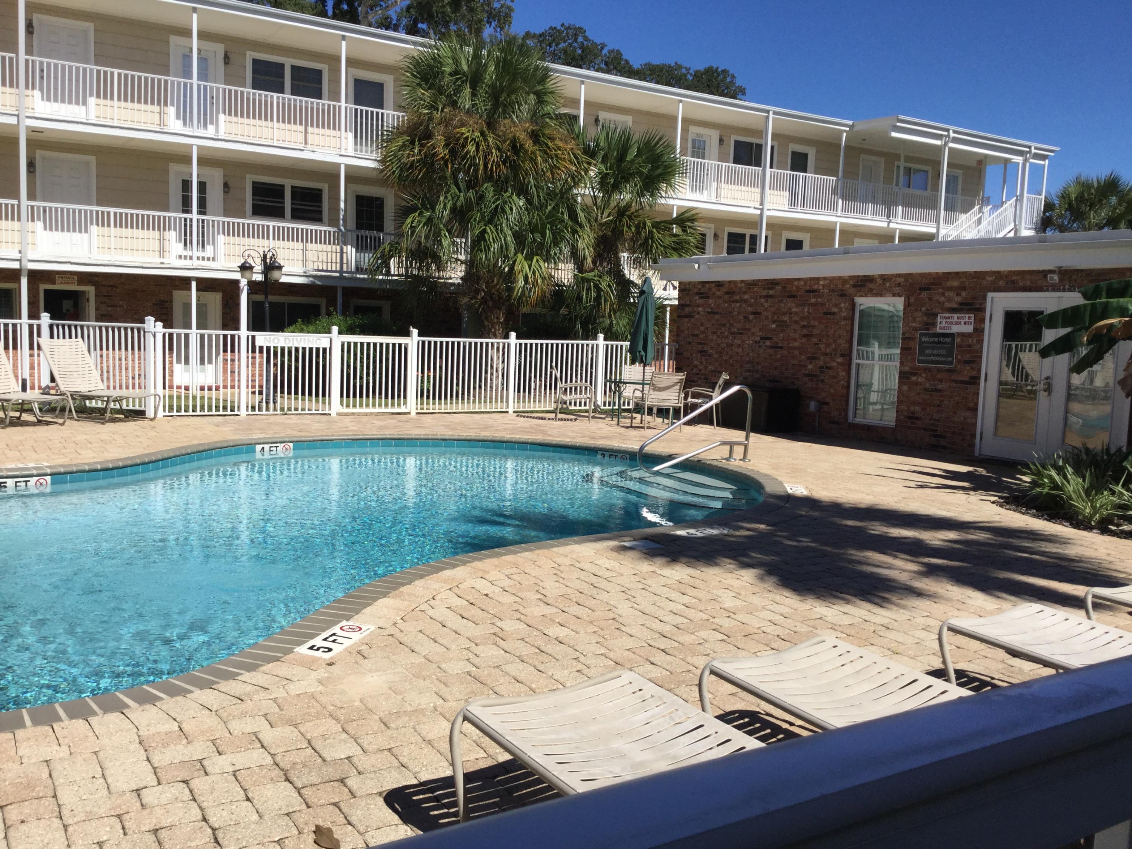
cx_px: 566
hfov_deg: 58.4
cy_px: 424
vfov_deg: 45.4
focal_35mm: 31
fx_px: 1014
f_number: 2.4
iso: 25
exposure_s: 1/2262
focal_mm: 3.3
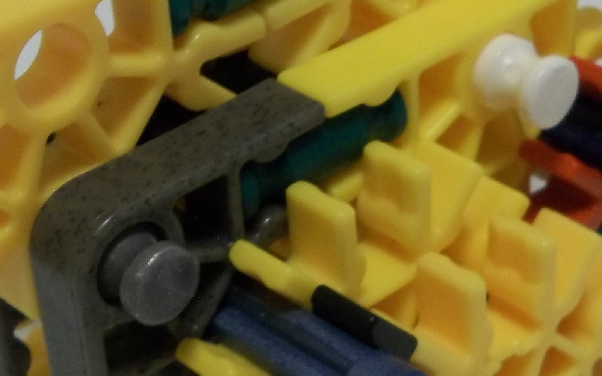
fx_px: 1723
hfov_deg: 19.8
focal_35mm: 105
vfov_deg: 12.4
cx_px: 376
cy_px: 324
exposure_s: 1/10
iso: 160
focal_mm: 6.6
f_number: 4
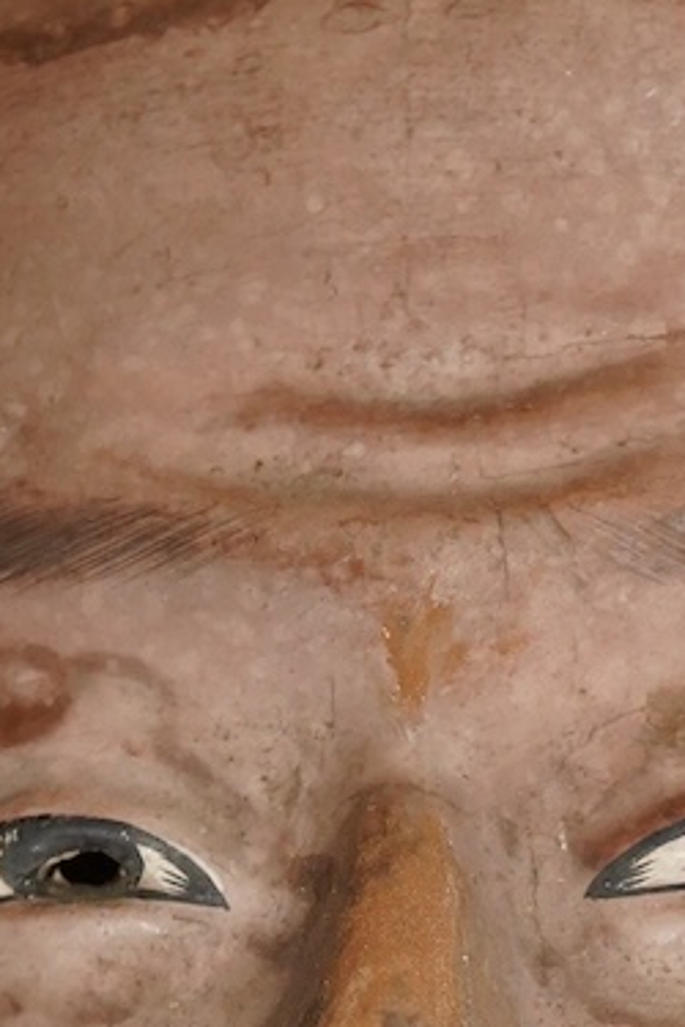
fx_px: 3853
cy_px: 1053
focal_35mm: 135
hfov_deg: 10.1
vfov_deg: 14.9
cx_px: 471
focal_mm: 30
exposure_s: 1/160
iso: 2500
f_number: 6.3
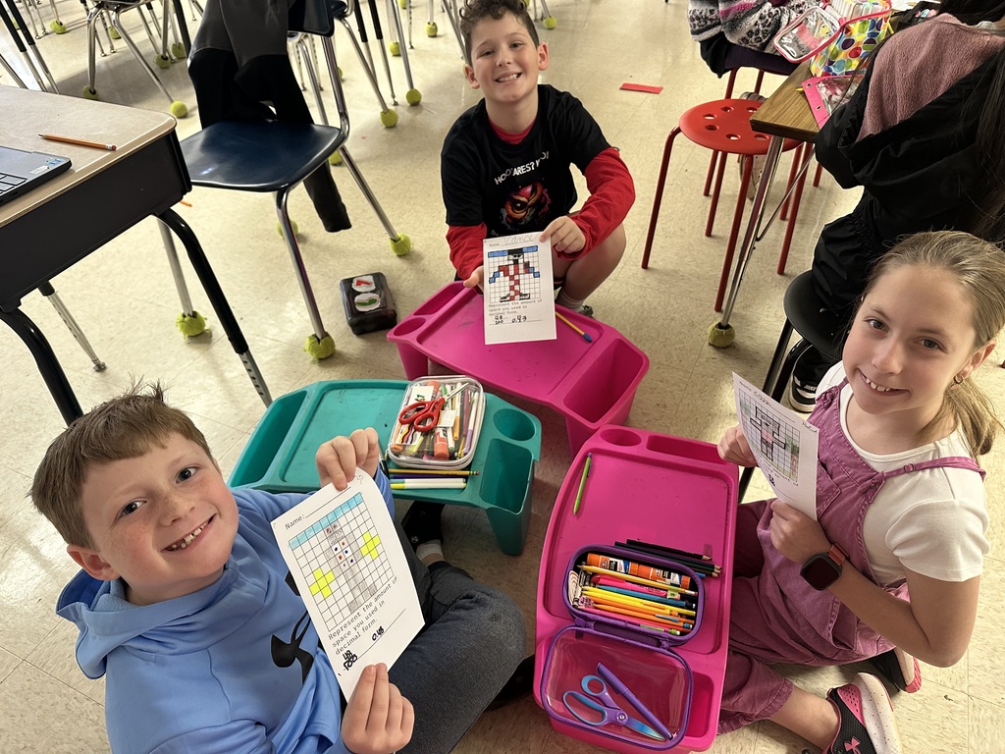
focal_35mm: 24
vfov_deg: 56.8
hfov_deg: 71.6
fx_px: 697
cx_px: 502
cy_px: 377
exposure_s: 1/60
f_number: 1.78
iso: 320
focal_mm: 6.86
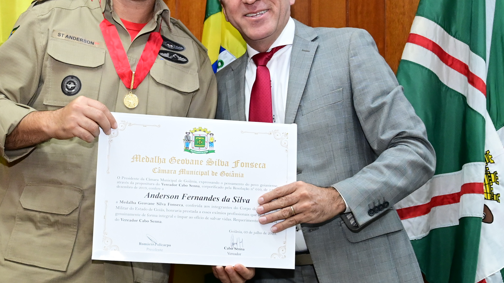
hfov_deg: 26.0
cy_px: 106
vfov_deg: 14.9
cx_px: 155
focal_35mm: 81
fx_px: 1082
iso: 4000
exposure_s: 1/125
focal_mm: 37
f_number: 4.5
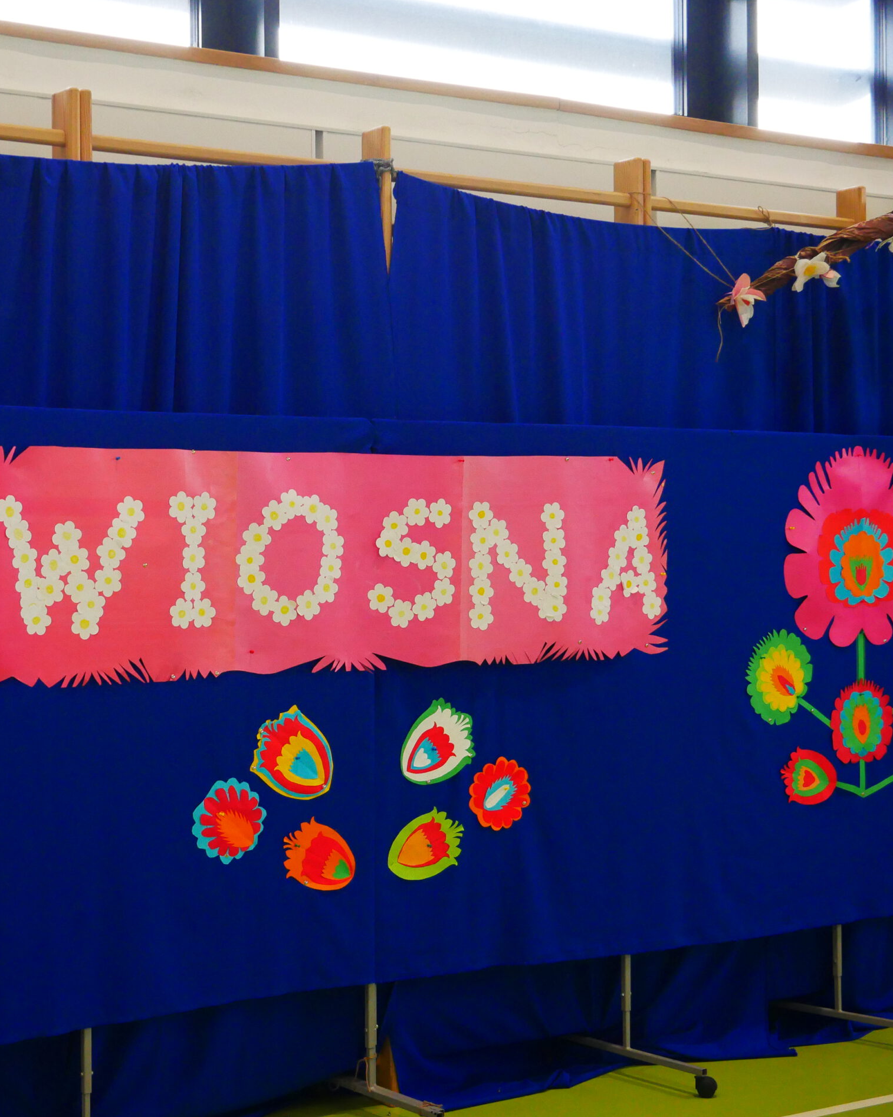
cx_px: 325
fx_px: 2181
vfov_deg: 28.7
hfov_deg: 23.1
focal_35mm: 66
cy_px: 561
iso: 1600
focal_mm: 25
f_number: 5
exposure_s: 1/125
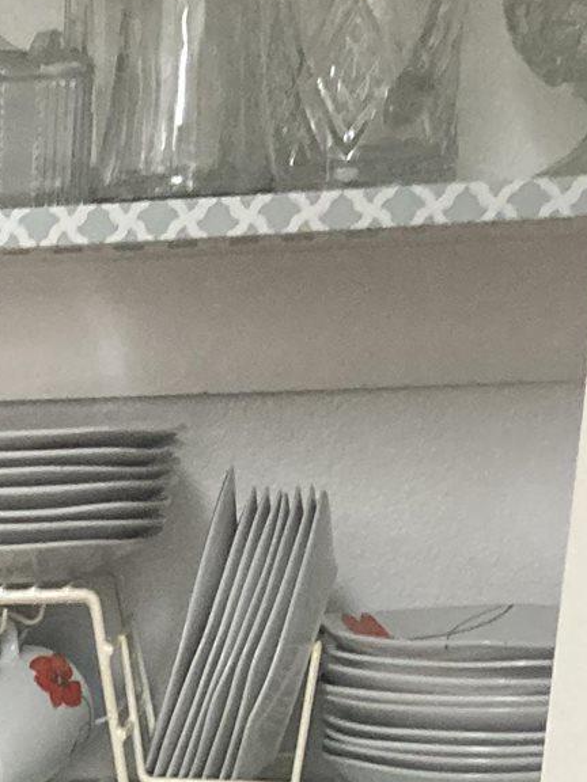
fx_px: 2532
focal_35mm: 112
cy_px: 1544
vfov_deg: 14.6
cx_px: -423
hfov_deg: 12.3
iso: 250
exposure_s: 1/60
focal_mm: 3.99
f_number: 1.8
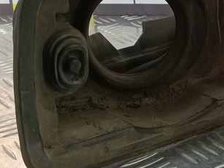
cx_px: 296
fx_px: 491
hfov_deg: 22.7
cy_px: 69
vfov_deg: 19.3
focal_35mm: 76
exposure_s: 1/50
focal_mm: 4.11
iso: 130
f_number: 1.6
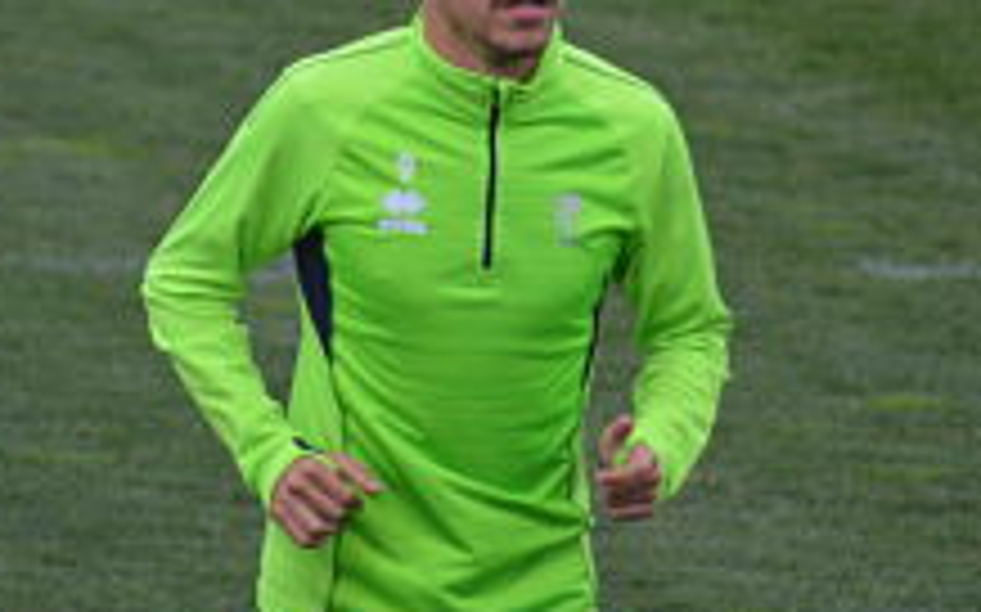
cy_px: 90
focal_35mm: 840
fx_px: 22446
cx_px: 472
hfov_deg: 2.5
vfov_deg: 1.6
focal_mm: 300
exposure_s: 1/1250
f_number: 5.6
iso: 400
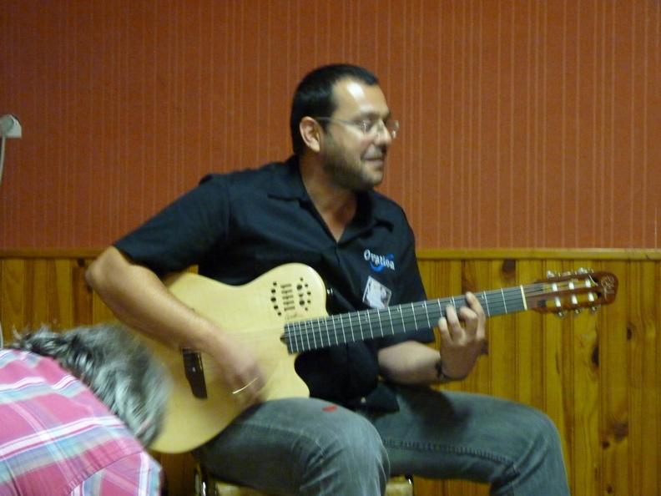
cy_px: 248
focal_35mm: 63
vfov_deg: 23.3
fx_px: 1203
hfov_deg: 30.7
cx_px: 330
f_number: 3.4
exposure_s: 1/8
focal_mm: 11.1
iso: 800
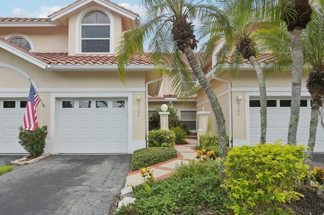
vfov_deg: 53.4
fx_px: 214
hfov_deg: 74.2
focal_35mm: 24
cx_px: 148
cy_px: 116
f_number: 8
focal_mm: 15.5
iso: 400
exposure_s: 1/400
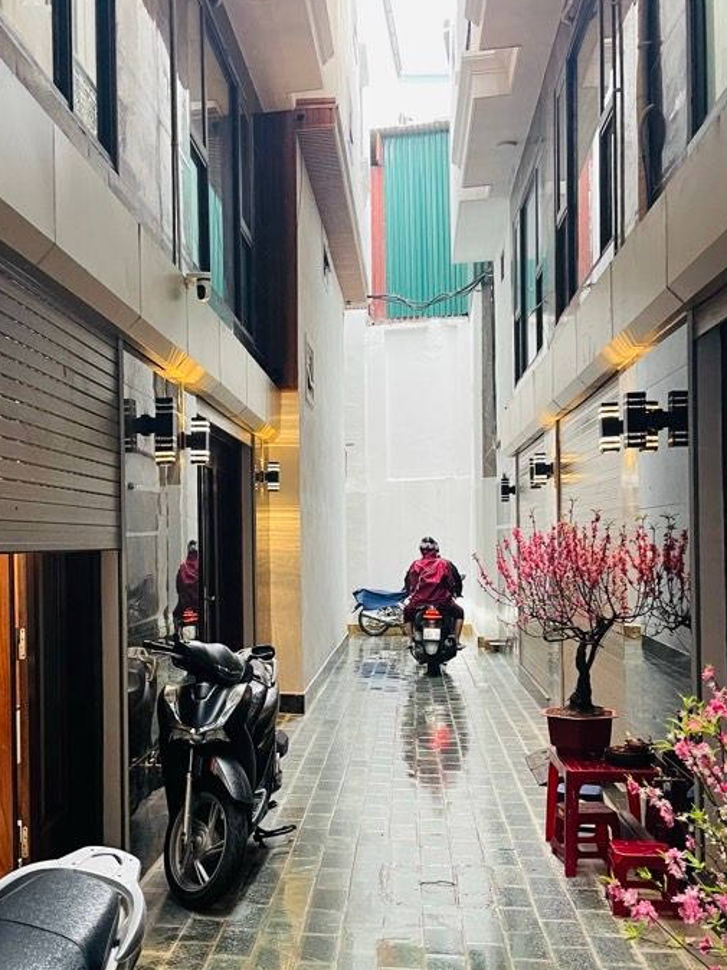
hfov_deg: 37.1
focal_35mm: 38
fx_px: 1065
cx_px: 213
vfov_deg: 48.9
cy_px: 537
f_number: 1.6
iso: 320
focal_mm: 5.1
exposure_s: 1/60
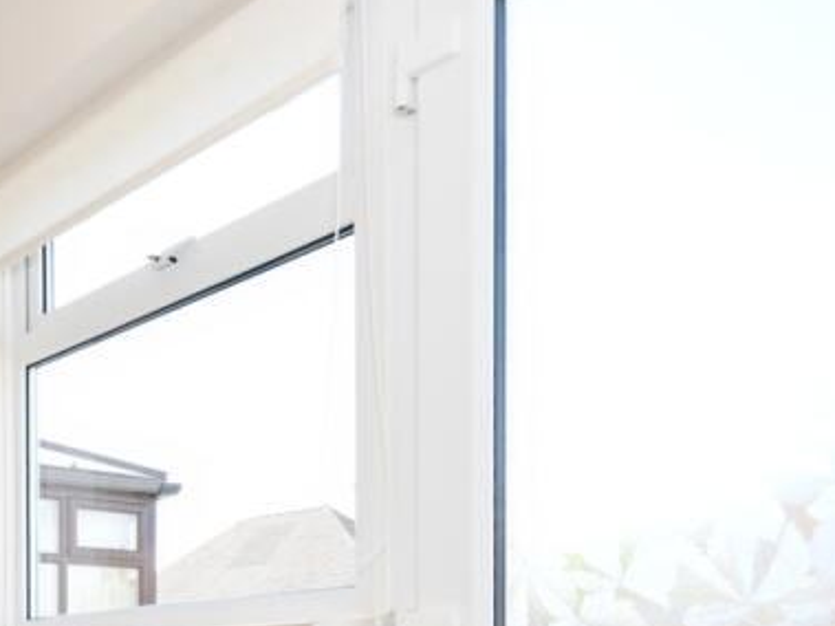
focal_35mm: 39
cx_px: -51
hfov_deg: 40.2
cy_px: 671
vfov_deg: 32.8
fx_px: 940
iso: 400
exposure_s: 1/125
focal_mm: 10
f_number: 8
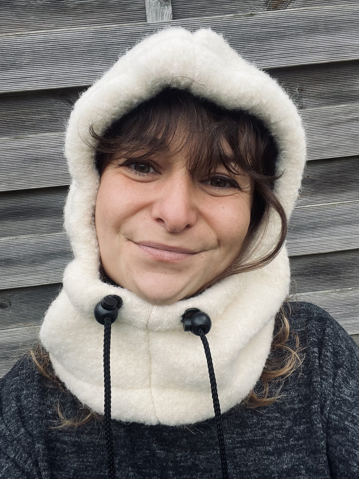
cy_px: 241
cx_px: 177
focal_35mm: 31
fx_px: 429
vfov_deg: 58.3
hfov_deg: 45.4
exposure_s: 1/121
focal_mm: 2.71
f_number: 2.2
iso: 80
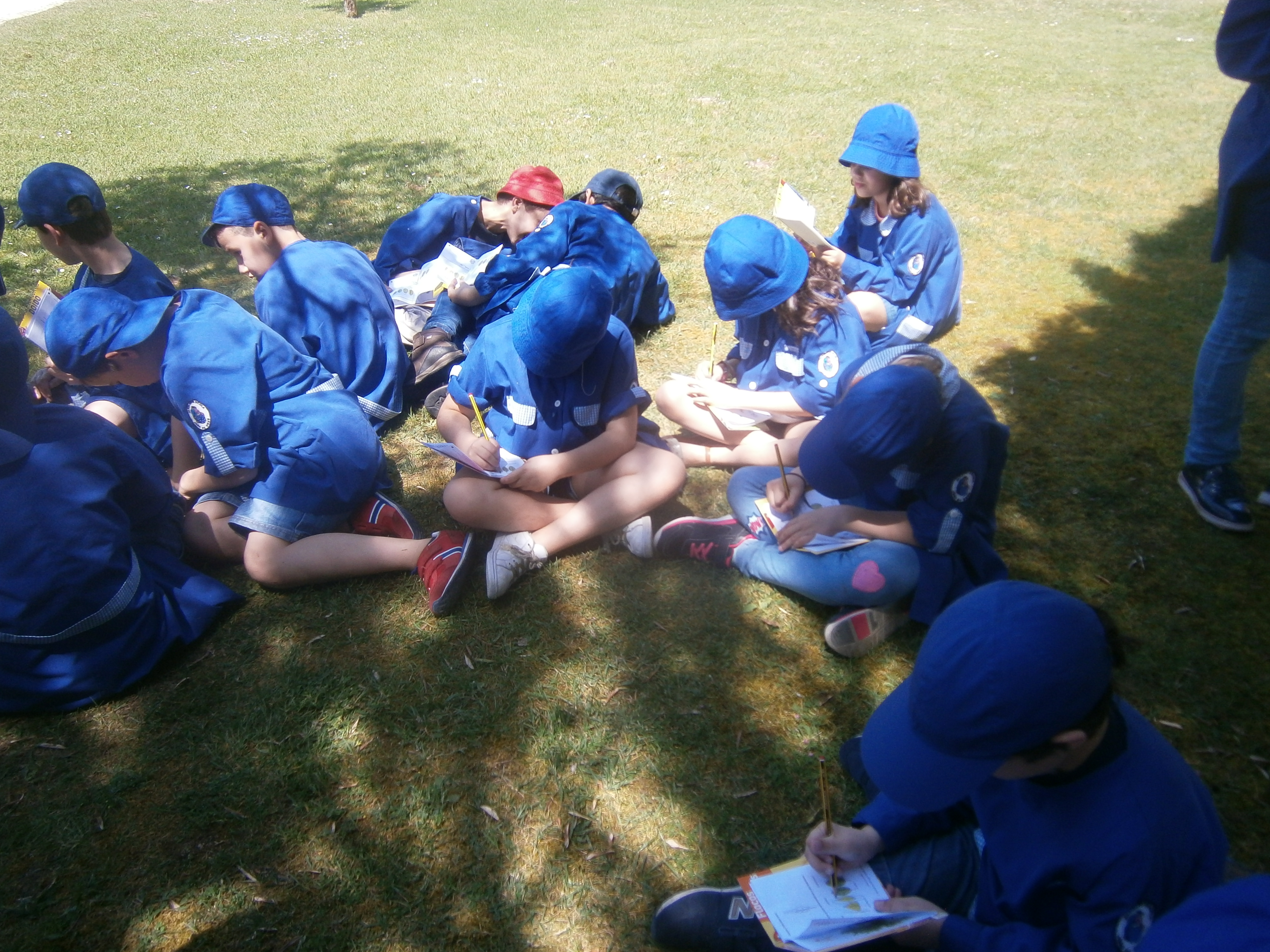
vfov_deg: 51.4
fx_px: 991
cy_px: 482
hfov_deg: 65.3
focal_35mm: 27
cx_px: 614
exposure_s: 1/400
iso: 80
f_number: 2.8
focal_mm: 4.7
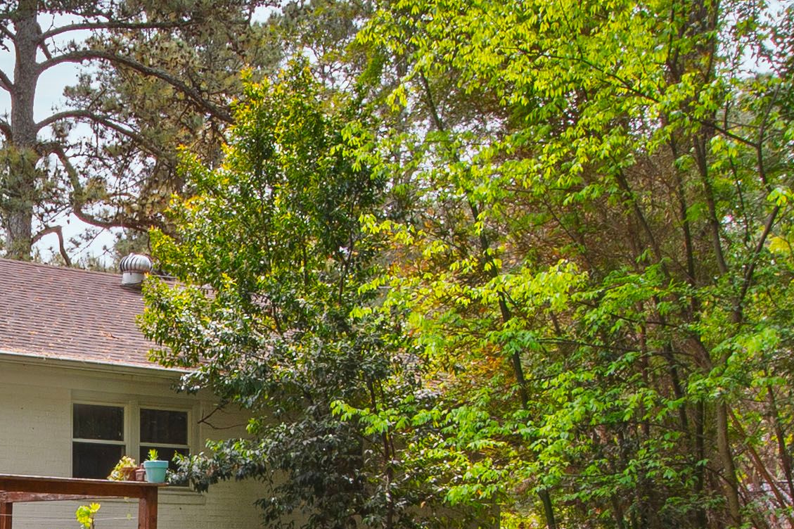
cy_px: 562
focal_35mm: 74
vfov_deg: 17.8
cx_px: 11
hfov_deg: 26.0
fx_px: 1632
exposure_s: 1/40
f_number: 8
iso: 100
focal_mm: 10
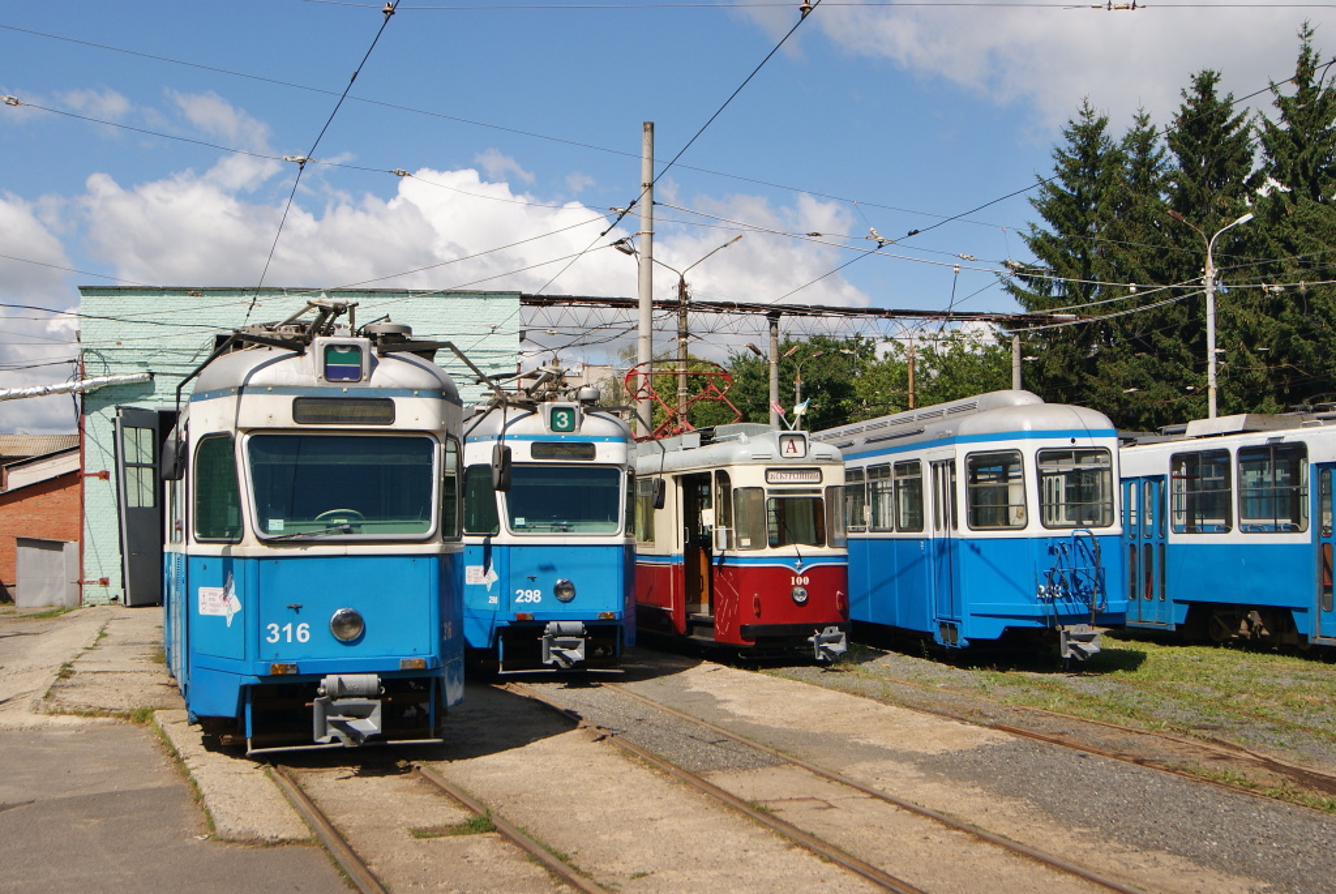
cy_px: 447
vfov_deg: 16.6
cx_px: 668
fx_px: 3065
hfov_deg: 24.6
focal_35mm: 82
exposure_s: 1/800
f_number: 9
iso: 200
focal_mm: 55
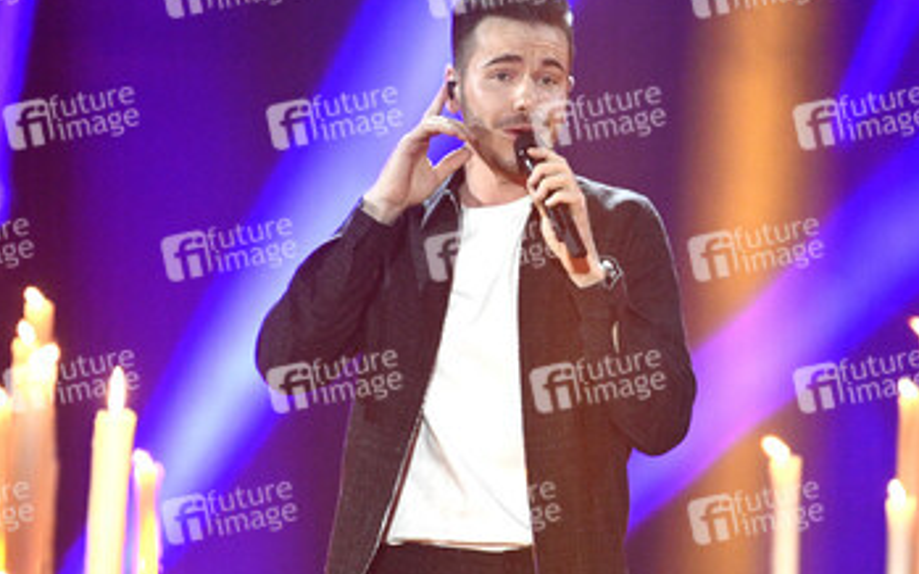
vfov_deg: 2.0
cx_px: 528
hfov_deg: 3.2
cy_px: 316
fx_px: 16502
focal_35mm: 659
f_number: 5.6
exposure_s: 1/200
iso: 12800
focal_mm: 500
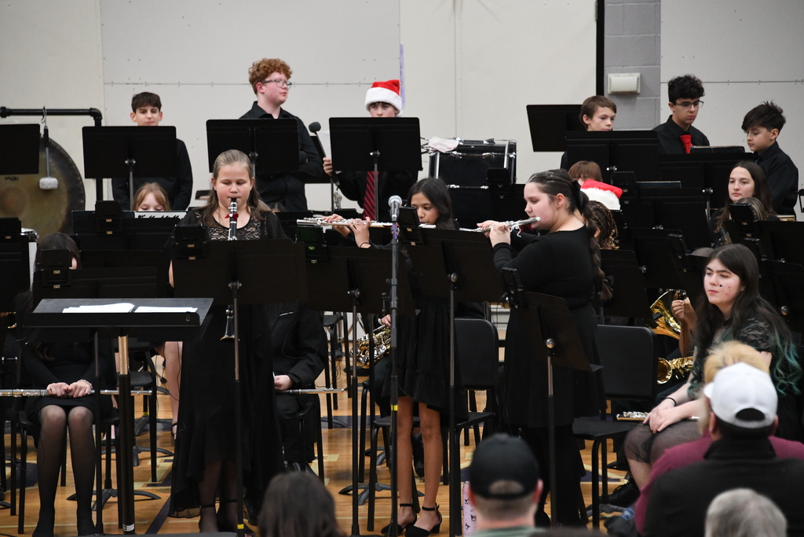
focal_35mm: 190
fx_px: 4244
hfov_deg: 10.8
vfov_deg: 7.2
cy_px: 268
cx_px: 402
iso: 9000
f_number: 5.6
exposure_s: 1/200
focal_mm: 190
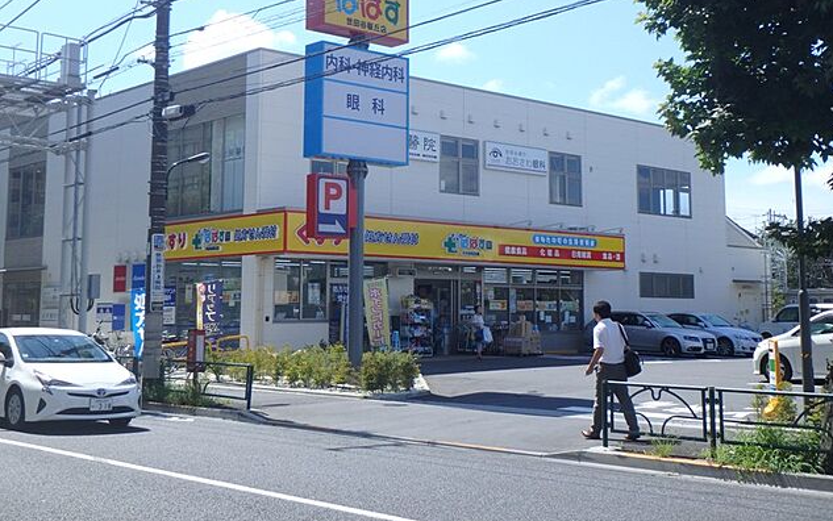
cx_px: 420
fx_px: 1022
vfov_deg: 28.6
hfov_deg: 44.4
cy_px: 225
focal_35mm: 45
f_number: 5.2
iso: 125
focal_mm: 7.5
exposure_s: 1/500
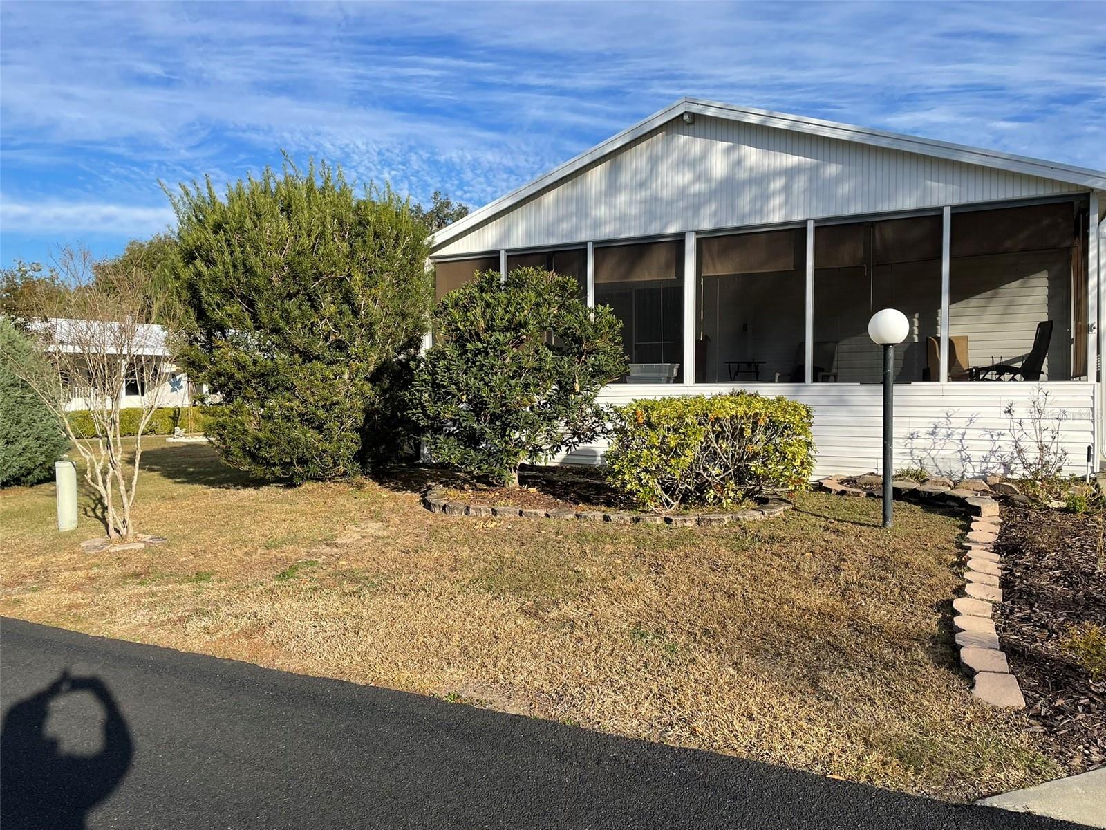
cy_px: 415
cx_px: 553
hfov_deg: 67.3
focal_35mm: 26
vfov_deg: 53.1
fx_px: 831
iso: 32
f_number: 1.6
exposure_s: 1/2817
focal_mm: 4.2
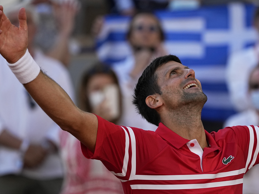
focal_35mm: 593
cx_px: 206
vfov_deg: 2.5
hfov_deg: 3.3
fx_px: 4437
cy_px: 68
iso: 1250
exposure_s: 1/1600
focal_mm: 361
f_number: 5.6
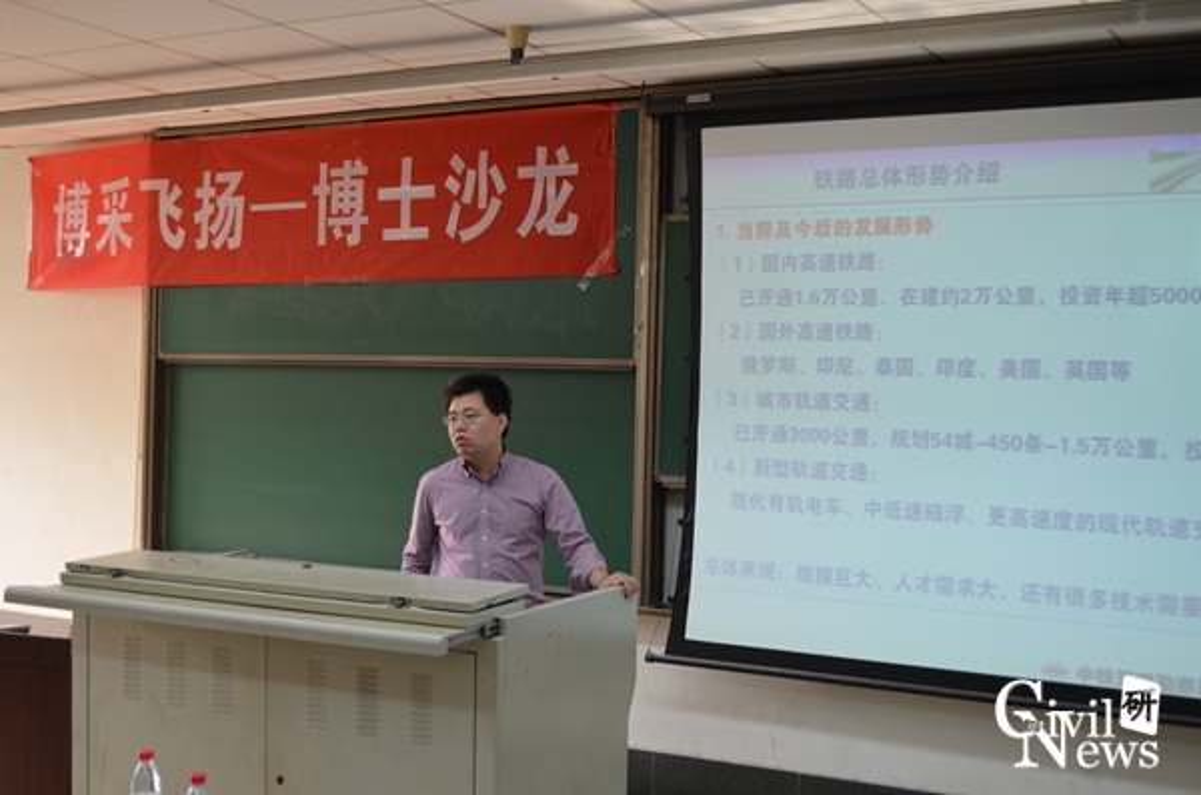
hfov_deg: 43.7
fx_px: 1498
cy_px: 398
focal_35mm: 45
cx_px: 600
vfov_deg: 29.7
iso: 400
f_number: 4.5
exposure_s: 1/80
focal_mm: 30
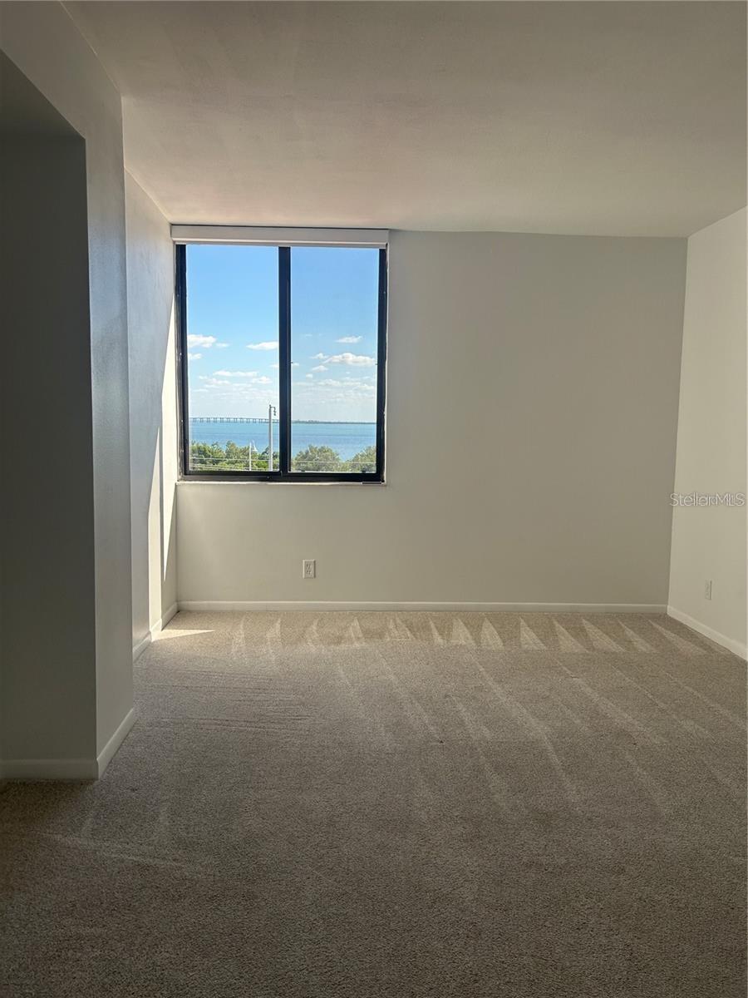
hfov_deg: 53.1
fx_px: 749
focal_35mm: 26
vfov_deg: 67.3
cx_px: 374
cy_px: 499
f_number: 1.5
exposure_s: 1/753
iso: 50
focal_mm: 5.7
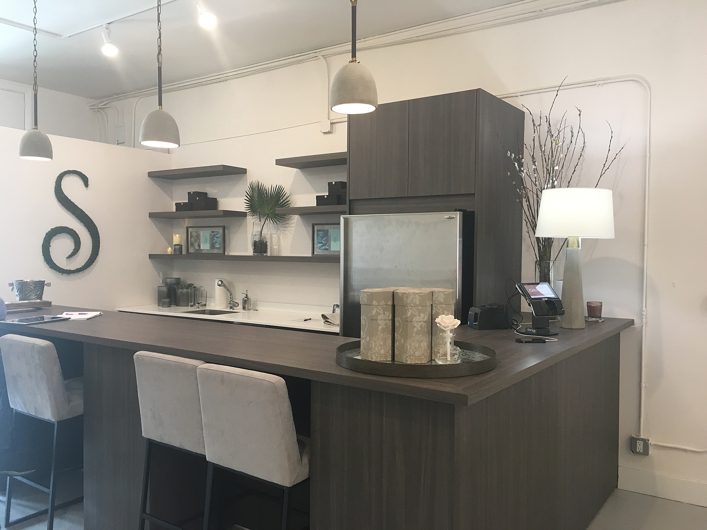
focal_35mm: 29
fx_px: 592
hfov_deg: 61.7
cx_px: 354
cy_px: 265
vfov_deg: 48.2
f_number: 2.2
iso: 80
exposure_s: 1/30
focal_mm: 4.15
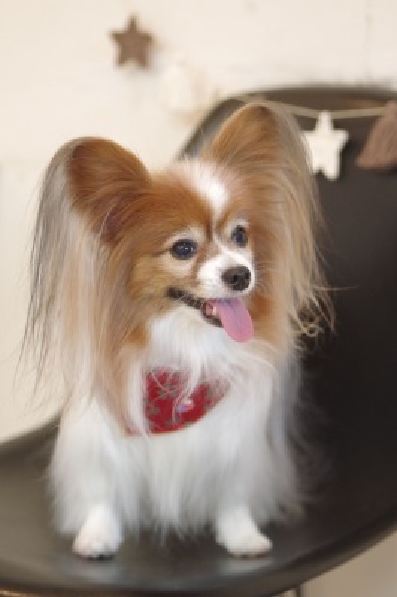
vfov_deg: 24.8
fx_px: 1359
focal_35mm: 82
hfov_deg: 16.6
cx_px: 198
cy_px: 298
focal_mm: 55
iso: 1600
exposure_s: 1/100
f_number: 2.8
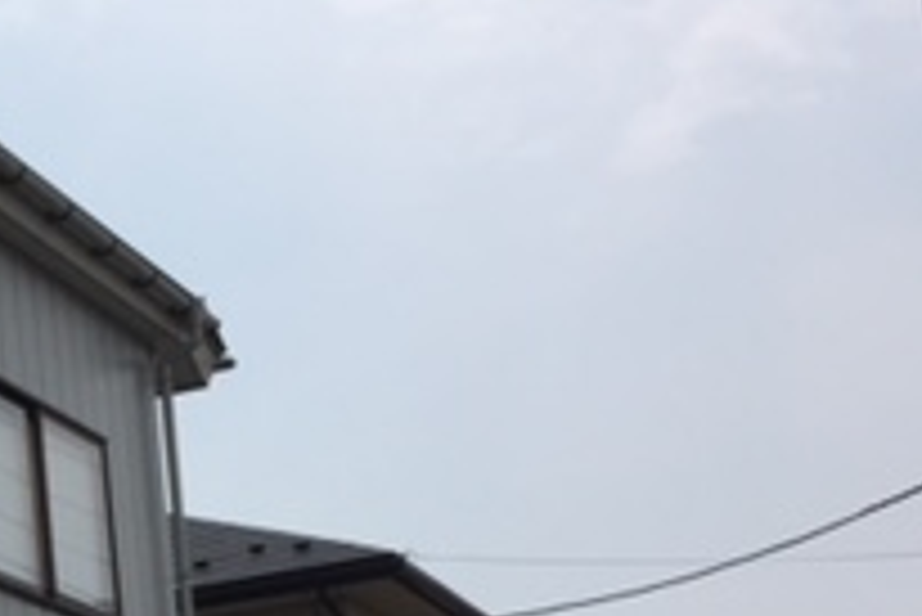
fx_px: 2409
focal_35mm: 94
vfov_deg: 14.2
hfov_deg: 19.3
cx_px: -409
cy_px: 715
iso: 32
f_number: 2.2
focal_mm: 4.15
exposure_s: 1/3597
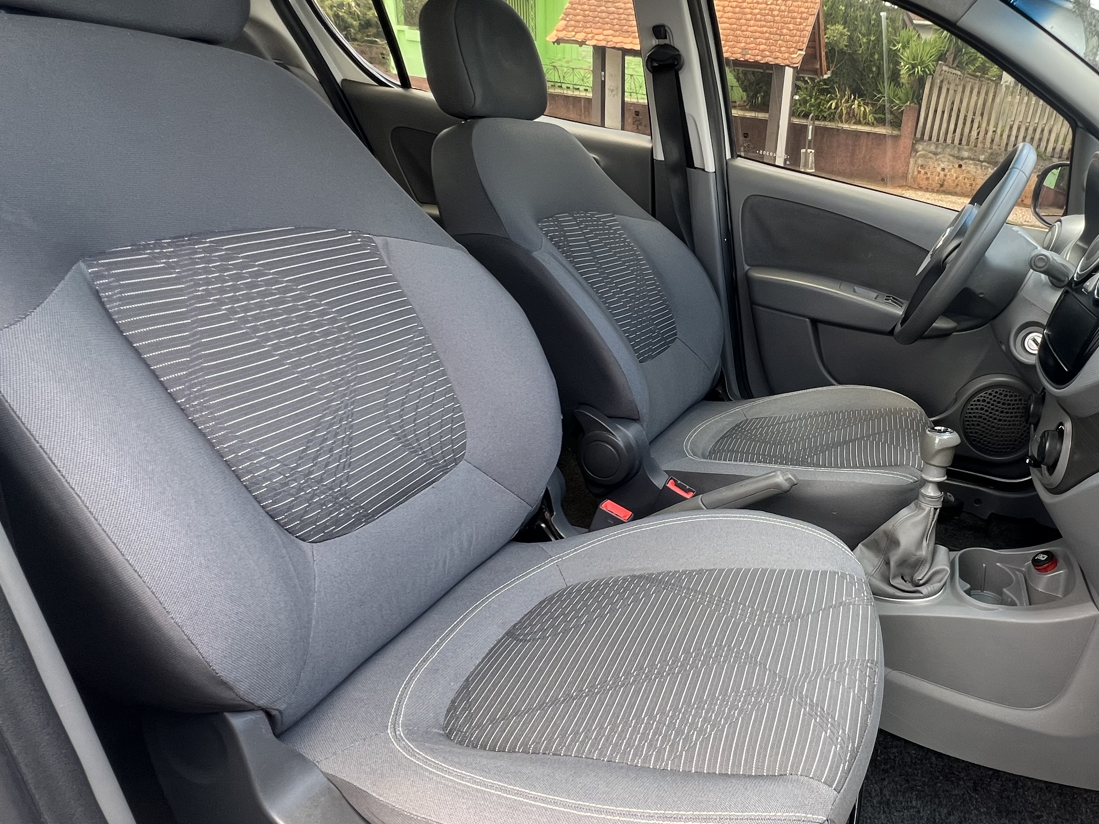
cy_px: 394
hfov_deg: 74.6
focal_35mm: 21
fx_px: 667
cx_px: 794
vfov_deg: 63.4
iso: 64
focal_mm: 1.57
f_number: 1.8
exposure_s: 1/99
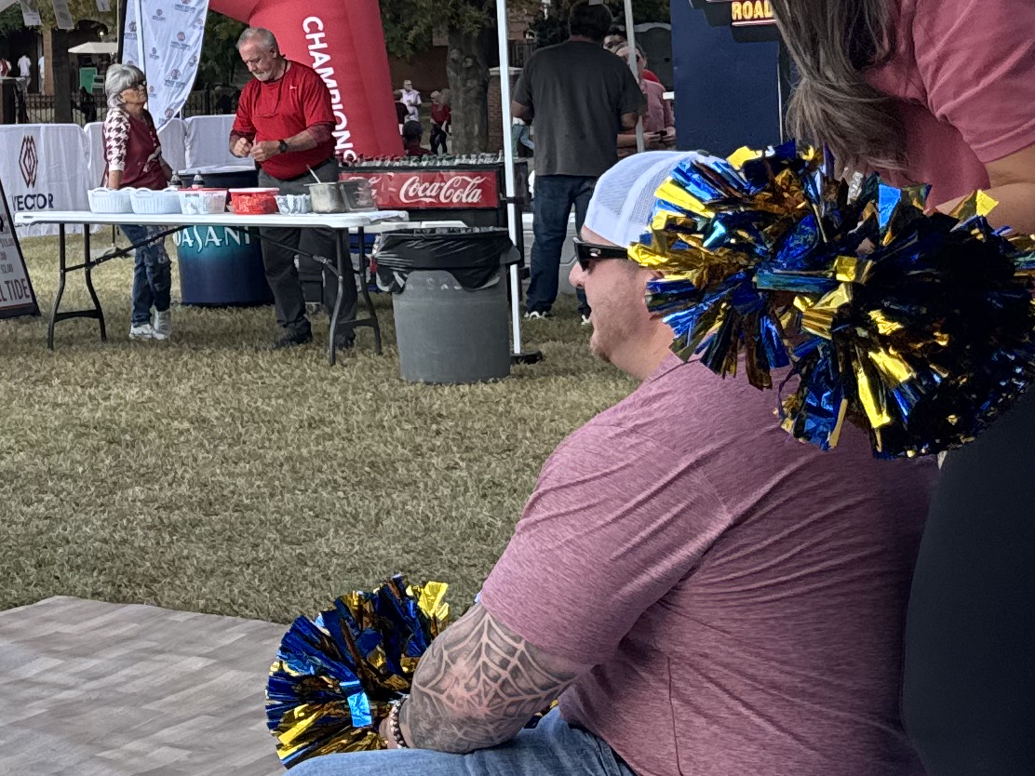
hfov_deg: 19.9
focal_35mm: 87
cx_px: -462
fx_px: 2601
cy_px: 22
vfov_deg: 16.7
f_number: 1.78
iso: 80
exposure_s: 1/1076
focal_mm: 6.76
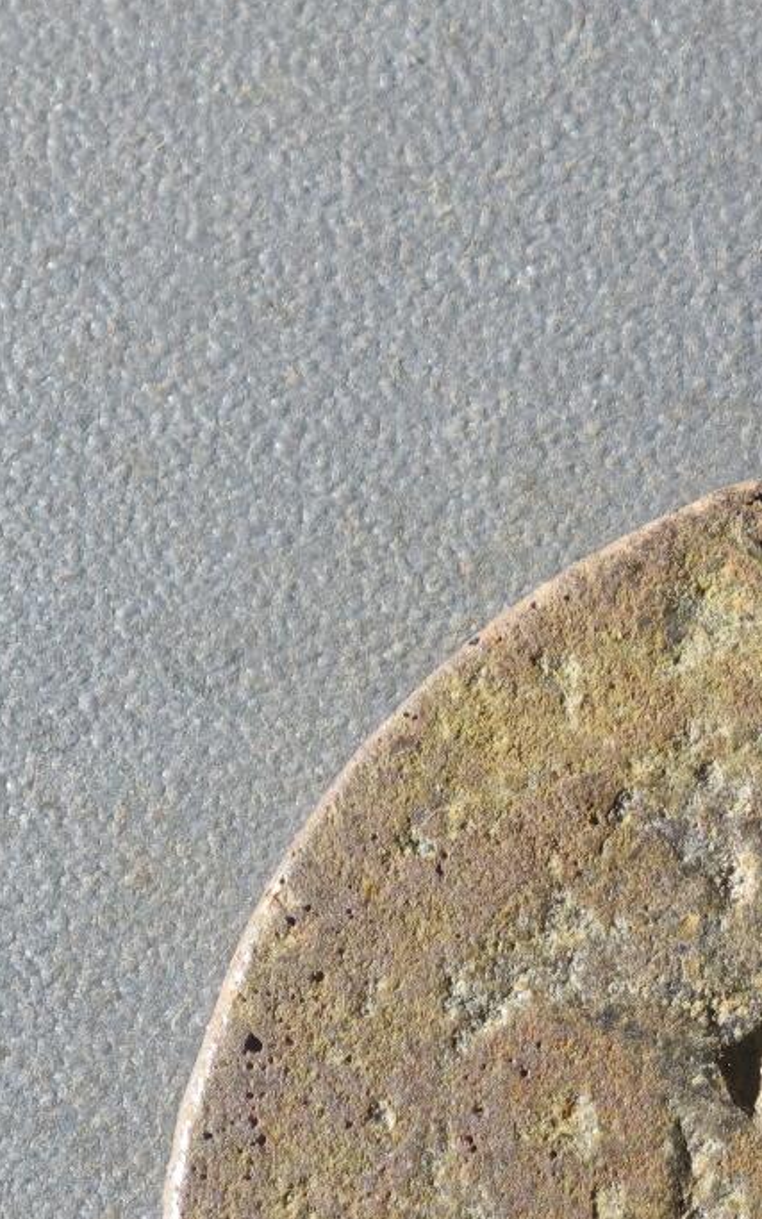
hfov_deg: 5.1
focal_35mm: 257
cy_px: 1140
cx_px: 1026
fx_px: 8538
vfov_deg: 8.1
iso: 250
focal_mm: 9
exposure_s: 1/100
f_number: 2
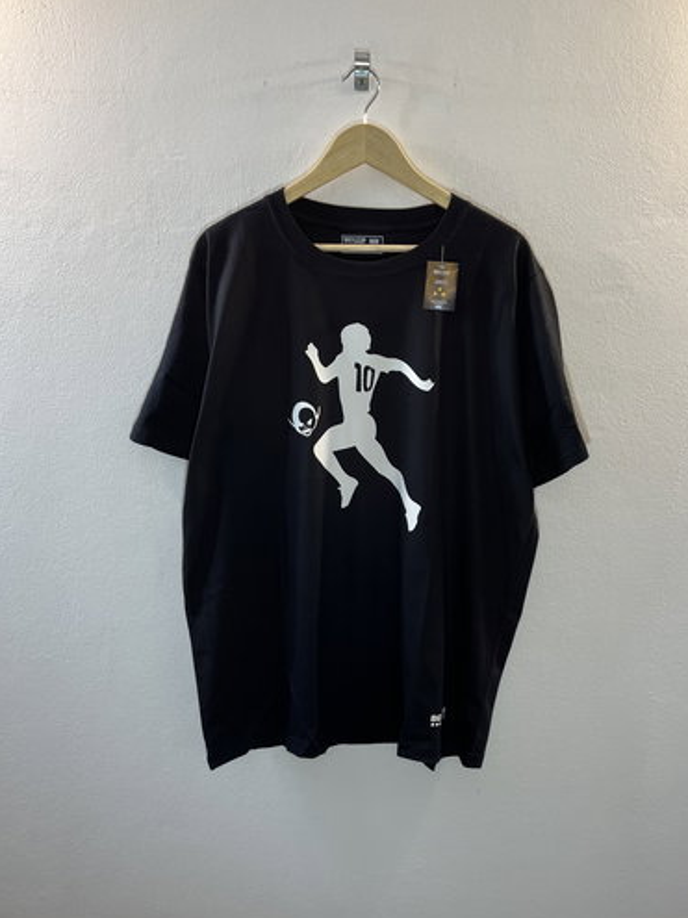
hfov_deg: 49.7
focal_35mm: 28
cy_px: 474
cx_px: 367
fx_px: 742
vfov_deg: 63.4
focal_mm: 5.1
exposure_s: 1/100
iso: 125
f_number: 1.6
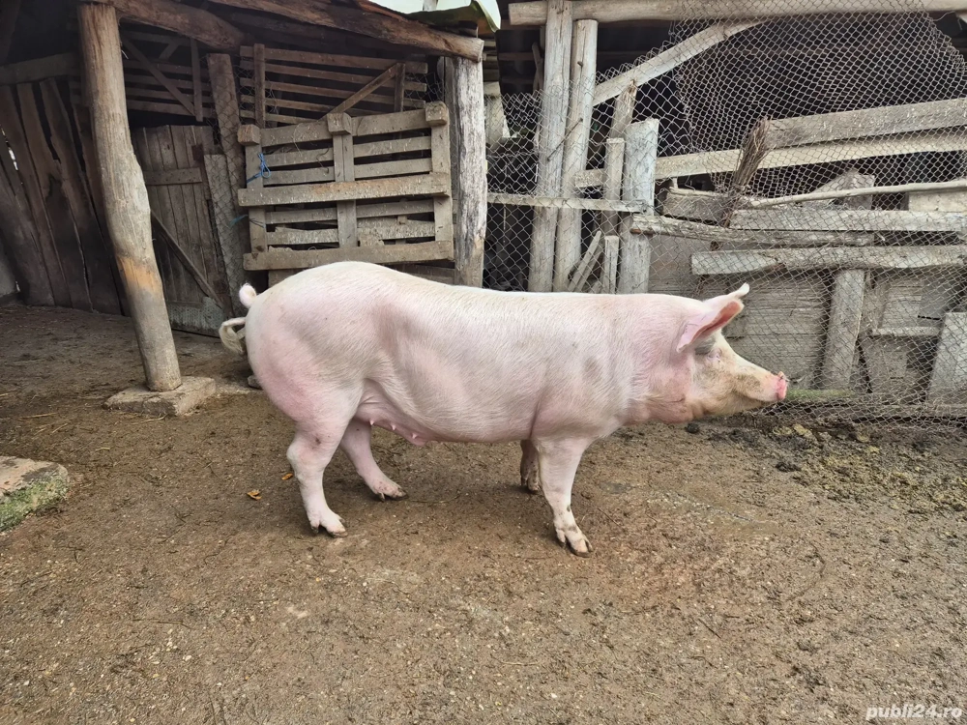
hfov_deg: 73.9
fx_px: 643
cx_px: 484
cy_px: 362
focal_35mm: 23
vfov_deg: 58.9
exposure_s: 1/180
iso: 50
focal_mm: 5.4
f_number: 1.8
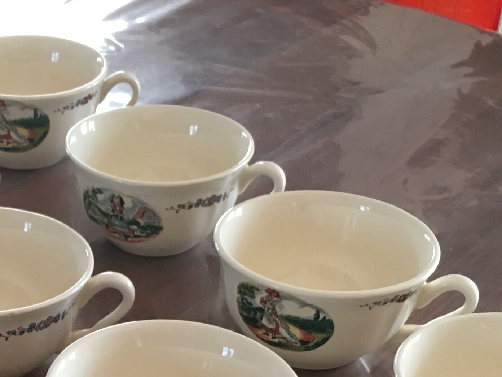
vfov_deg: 16.5
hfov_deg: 22.6
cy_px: 499
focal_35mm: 84
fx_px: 1218
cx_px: 29
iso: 64
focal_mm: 4.15
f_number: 2.2
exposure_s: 1/33
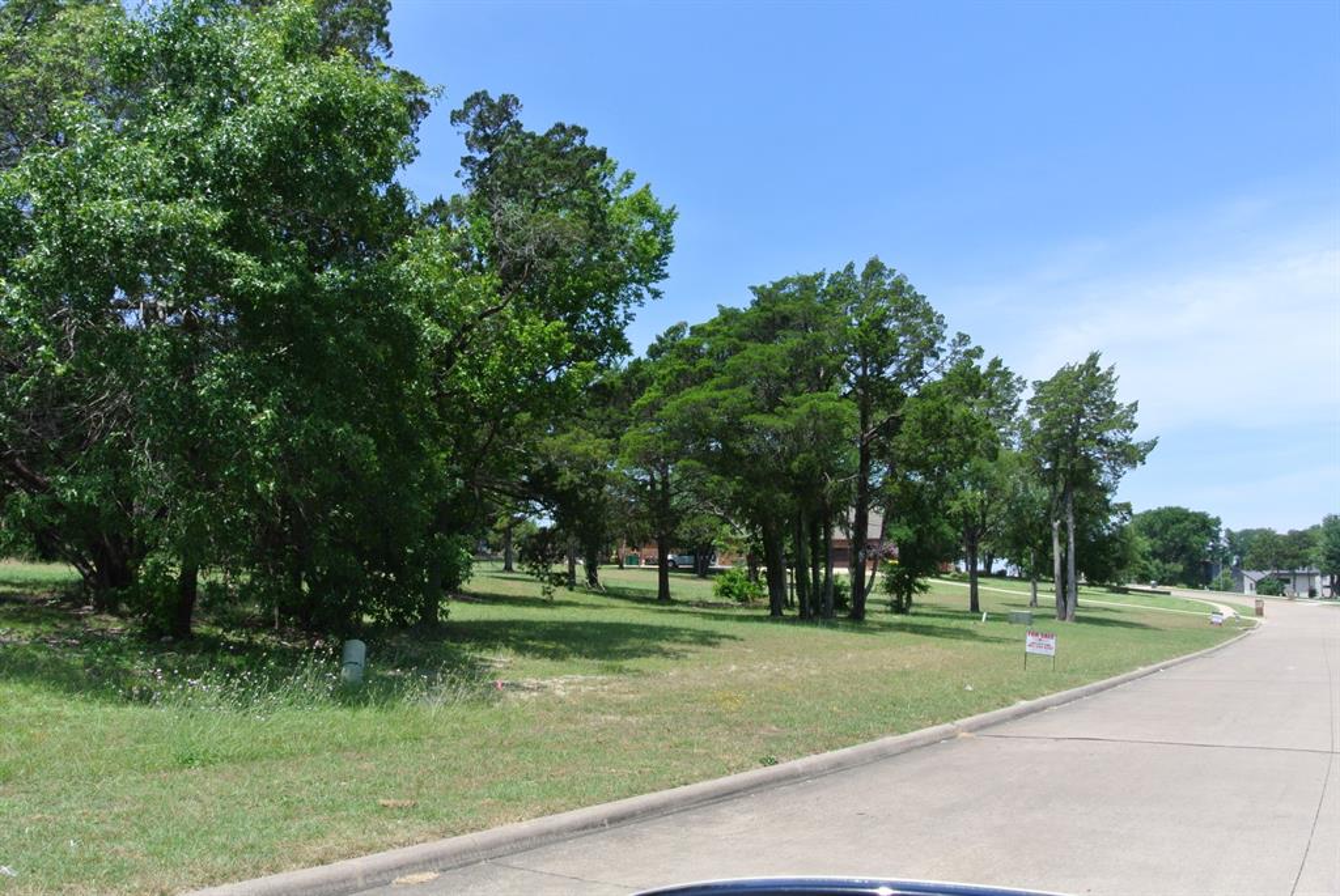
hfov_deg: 61.9
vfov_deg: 43.7
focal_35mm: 30
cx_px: 670
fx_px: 1118
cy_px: 448
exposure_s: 1/60
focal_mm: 11.4
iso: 110
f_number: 3.5
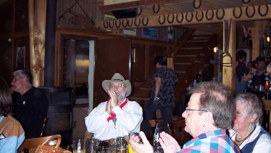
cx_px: 131
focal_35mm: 44
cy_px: 67
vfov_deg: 27.1
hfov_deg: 46.4
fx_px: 316
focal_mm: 8
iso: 100
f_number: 2.8
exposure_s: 1/60
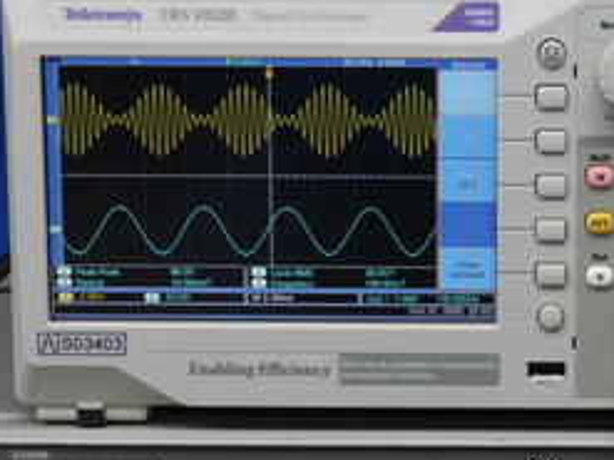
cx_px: 485
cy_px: 229
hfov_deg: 11.1
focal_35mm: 178
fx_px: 3156
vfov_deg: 8.3
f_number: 11
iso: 400
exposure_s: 1/10
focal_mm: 55
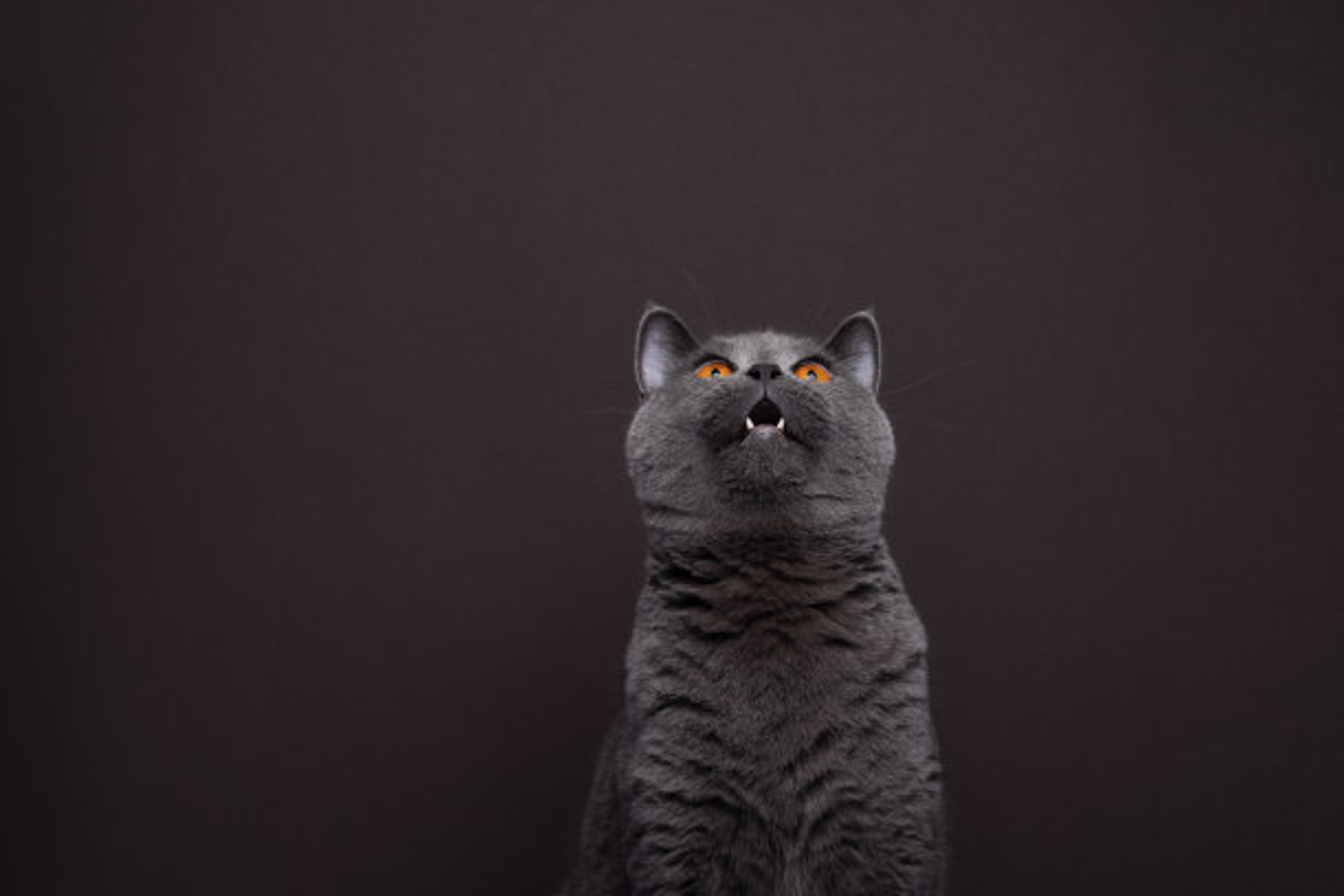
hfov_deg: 14.9
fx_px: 5152
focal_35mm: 138
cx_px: 672
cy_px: 448
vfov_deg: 9.9
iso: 125
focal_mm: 138
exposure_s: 1/200
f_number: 10
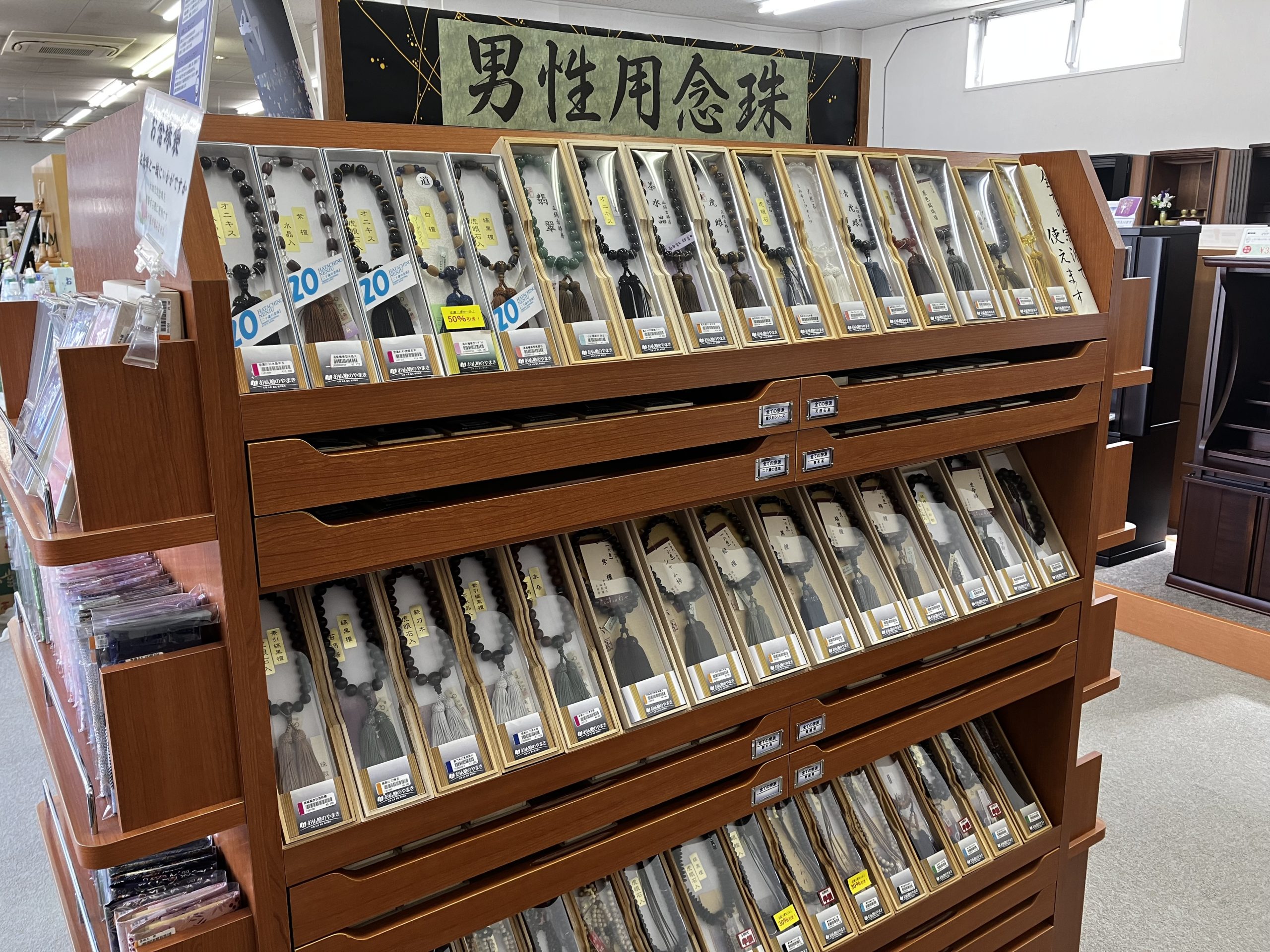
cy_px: 476
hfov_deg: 63.4
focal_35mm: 28
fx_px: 1027
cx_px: 635
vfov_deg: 49.7
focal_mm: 3.99
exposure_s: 1/50
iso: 50
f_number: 1.8
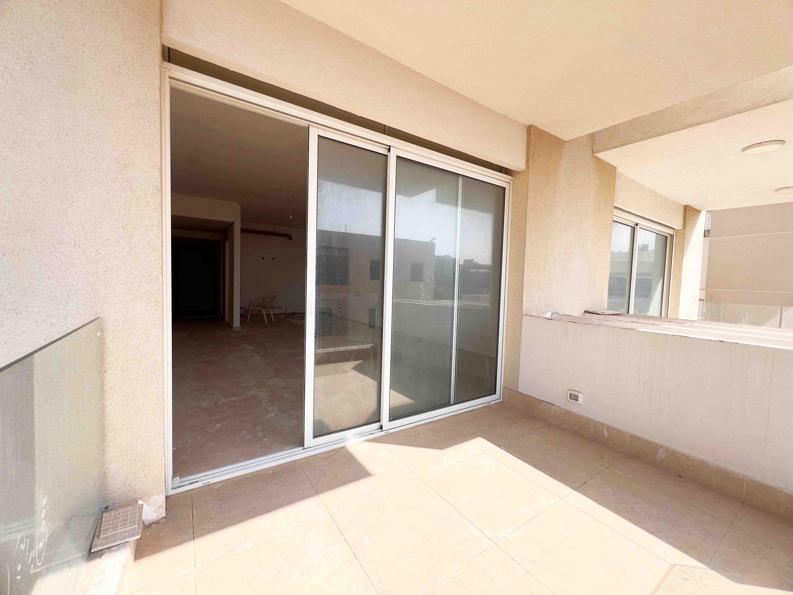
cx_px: 396
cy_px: 298
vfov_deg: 89.9
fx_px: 298
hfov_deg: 106.2
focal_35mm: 13
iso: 32
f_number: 1.8
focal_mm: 1.57
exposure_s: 1/850
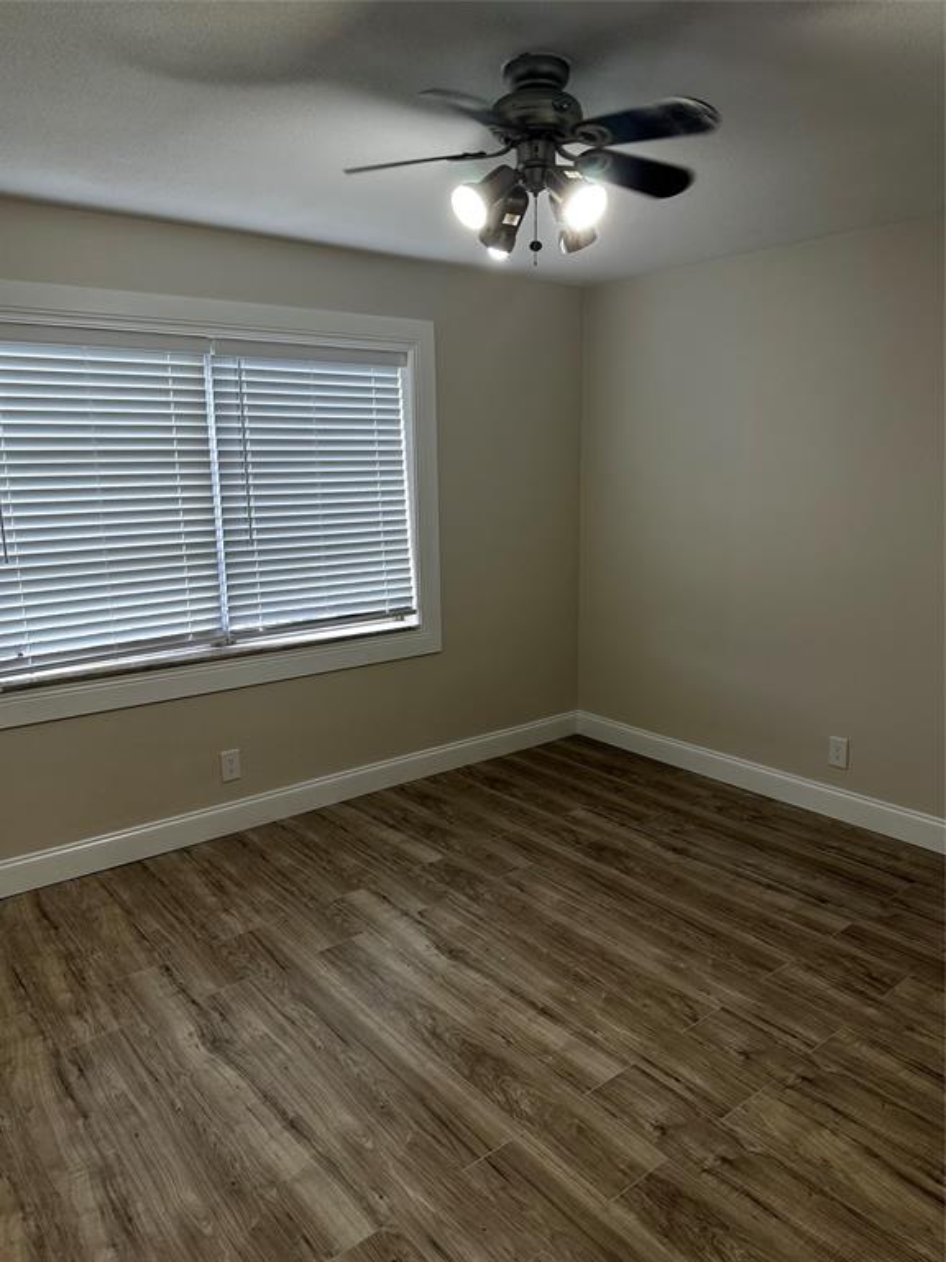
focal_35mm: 24
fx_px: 875
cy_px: 631
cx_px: 473
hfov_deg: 56.8
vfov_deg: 71.6
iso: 125
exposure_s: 1/120
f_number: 1.78
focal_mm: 6.86
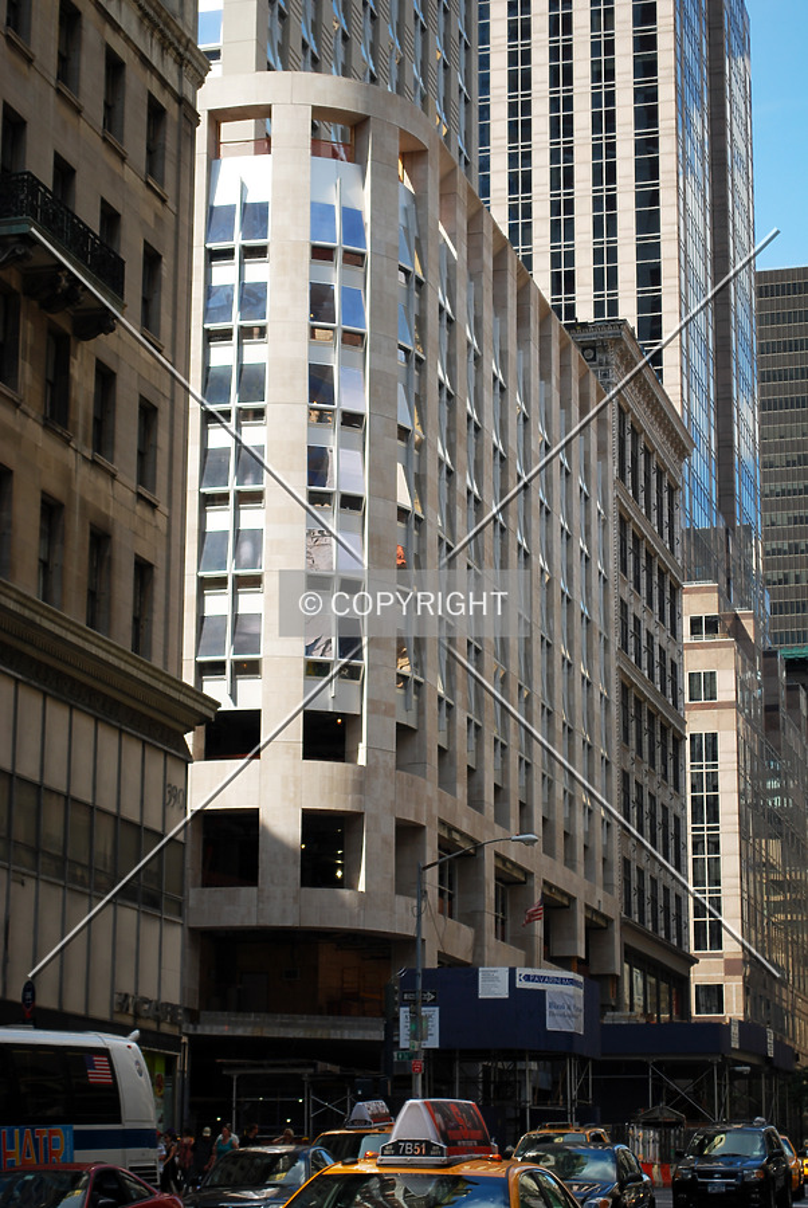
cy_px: 604
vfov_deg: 27.0
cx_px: 404
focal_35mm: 75
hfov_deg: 18.2
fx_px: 2519
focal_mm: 50
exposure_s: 1/125
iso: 100
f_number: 5.6
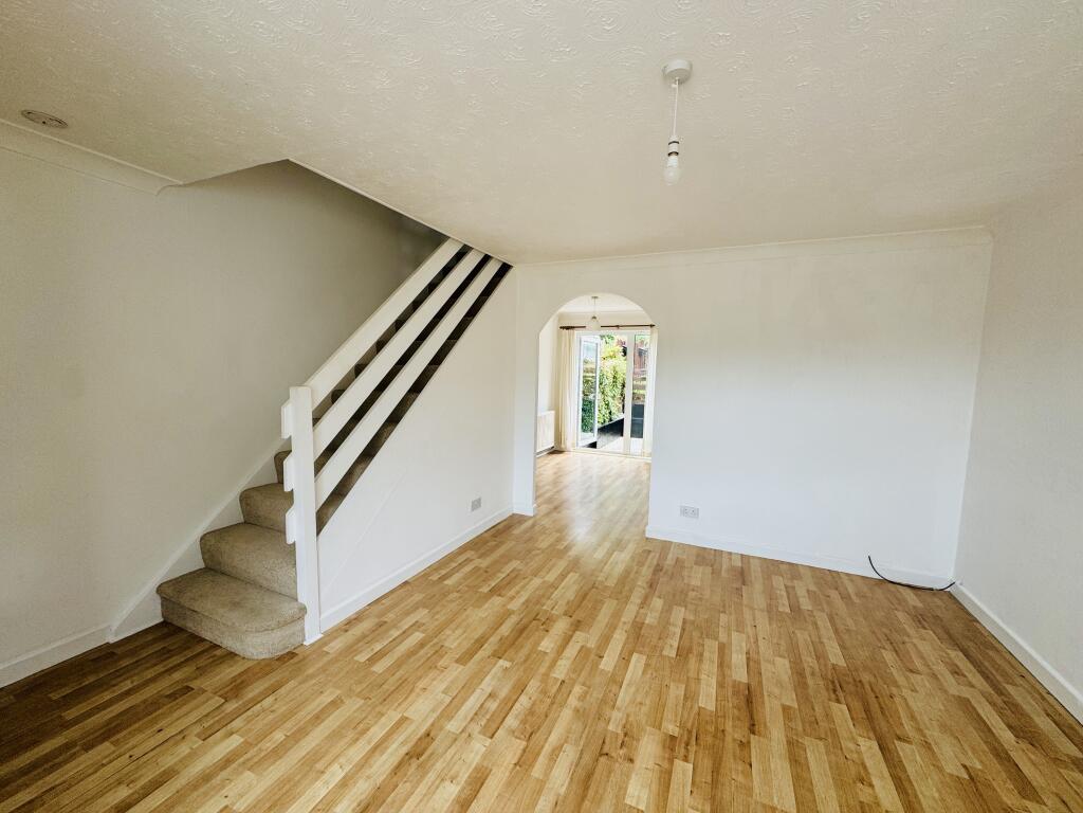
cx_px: 542
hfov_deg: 102.1
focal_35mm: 14
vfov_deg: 85.7
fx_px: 438
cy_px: 406
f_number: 2.2
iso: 50
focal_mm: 2.22
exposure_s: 1/99
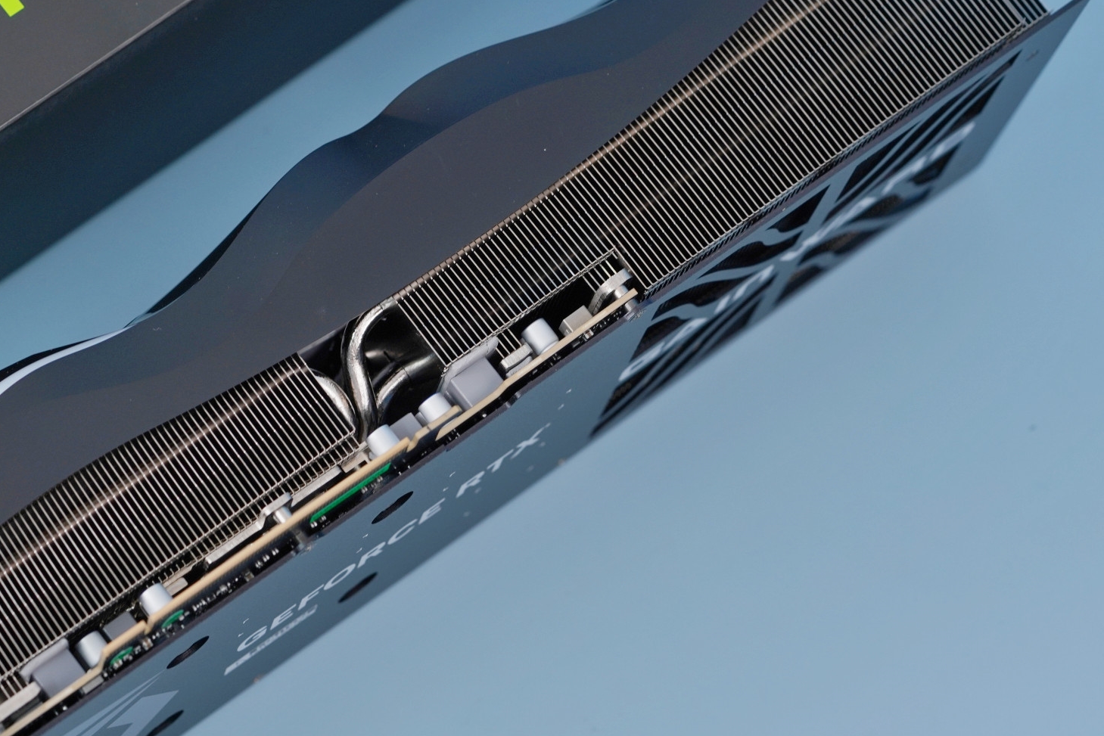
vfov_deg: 9.3
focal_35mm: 148
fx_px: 4539
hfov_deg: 13.9
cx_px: 396
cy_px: 271
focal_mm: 90
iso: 320
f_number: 5
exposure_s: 1/100
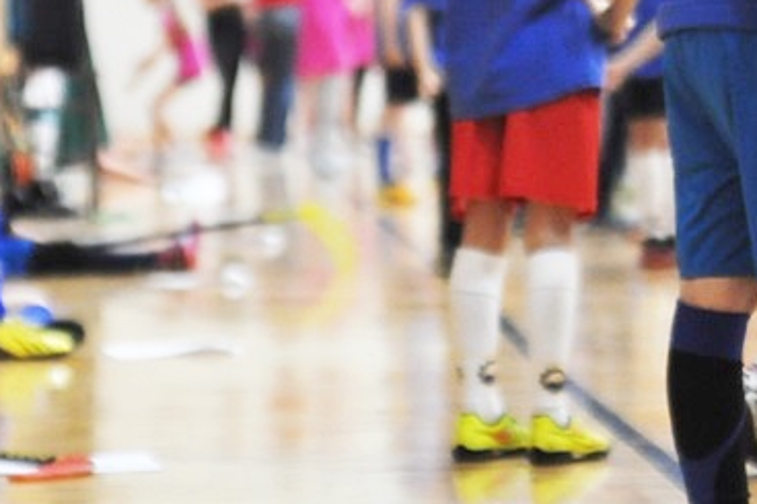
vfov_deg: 5.6
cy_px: 491
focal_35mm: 244
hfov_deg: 8.4
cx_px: 56
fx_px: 5130
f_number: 3.2
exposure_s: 1/160
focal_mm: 75
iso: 1250
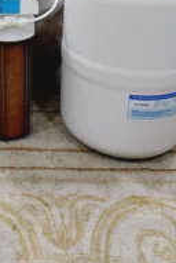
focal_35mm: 50
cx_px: 19
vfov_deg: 36.9
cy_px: 23
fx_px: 365
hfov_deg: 26.2
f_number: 1.8
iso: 500
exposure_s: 1/50
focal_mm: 5.06
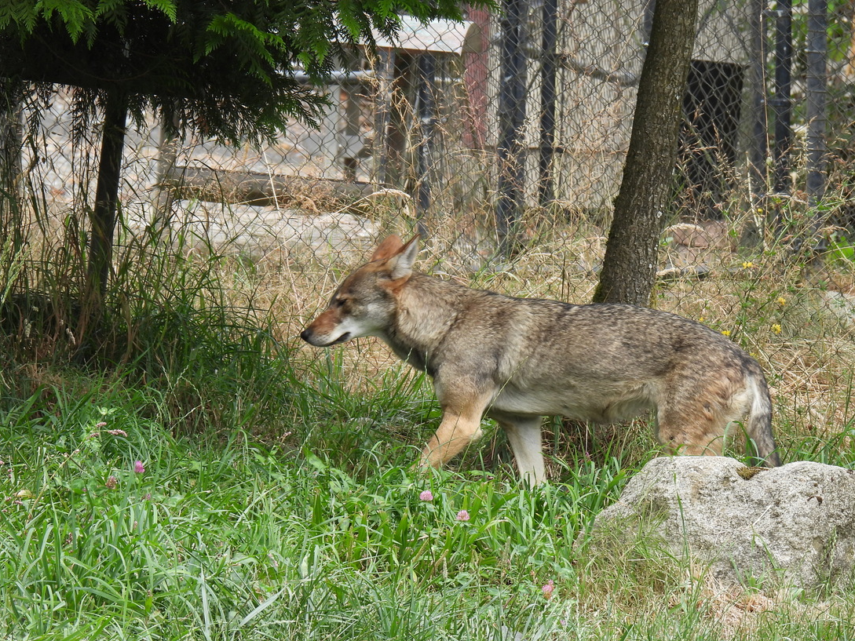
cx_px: 497
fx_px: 11610
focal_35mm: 470
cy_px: 370
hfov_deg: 4.2
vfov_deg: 3.2
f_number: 5
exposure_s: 1/125
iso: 100
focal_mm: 71.4
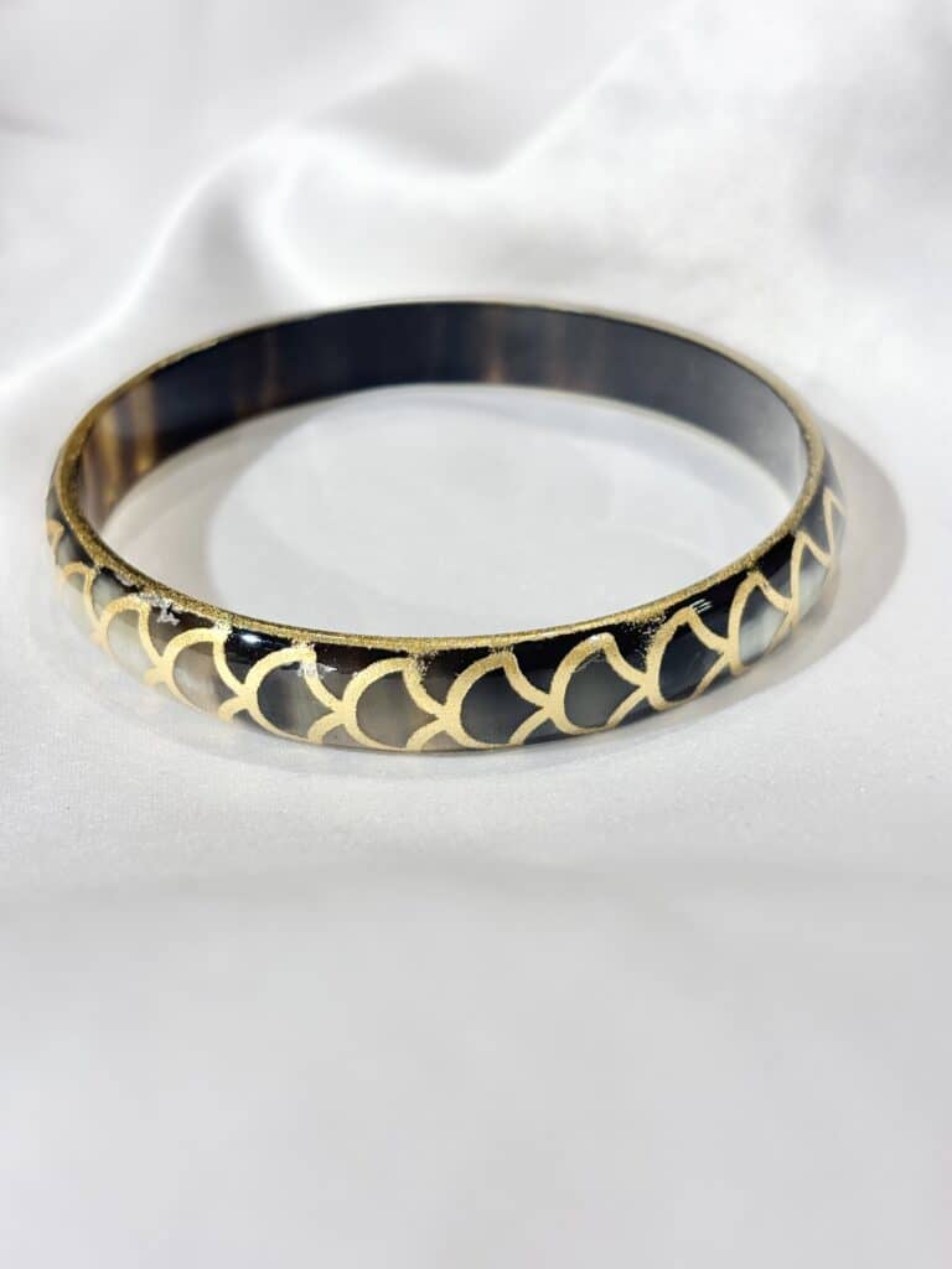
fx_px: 1907
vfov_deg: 36.8
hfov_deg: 28.0
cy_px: 634
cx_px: 476
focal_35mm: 52
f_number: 1.6
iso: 32
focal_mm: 5.96
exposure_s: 1/198
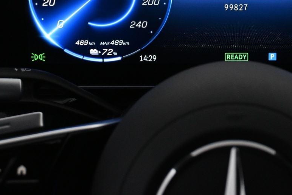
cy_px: -9
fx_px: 702
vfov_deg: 15.5
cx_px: 242
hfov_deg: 23.1
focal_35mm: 87
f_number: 4.5
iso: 1600
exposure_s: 1/60
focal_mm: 27.5
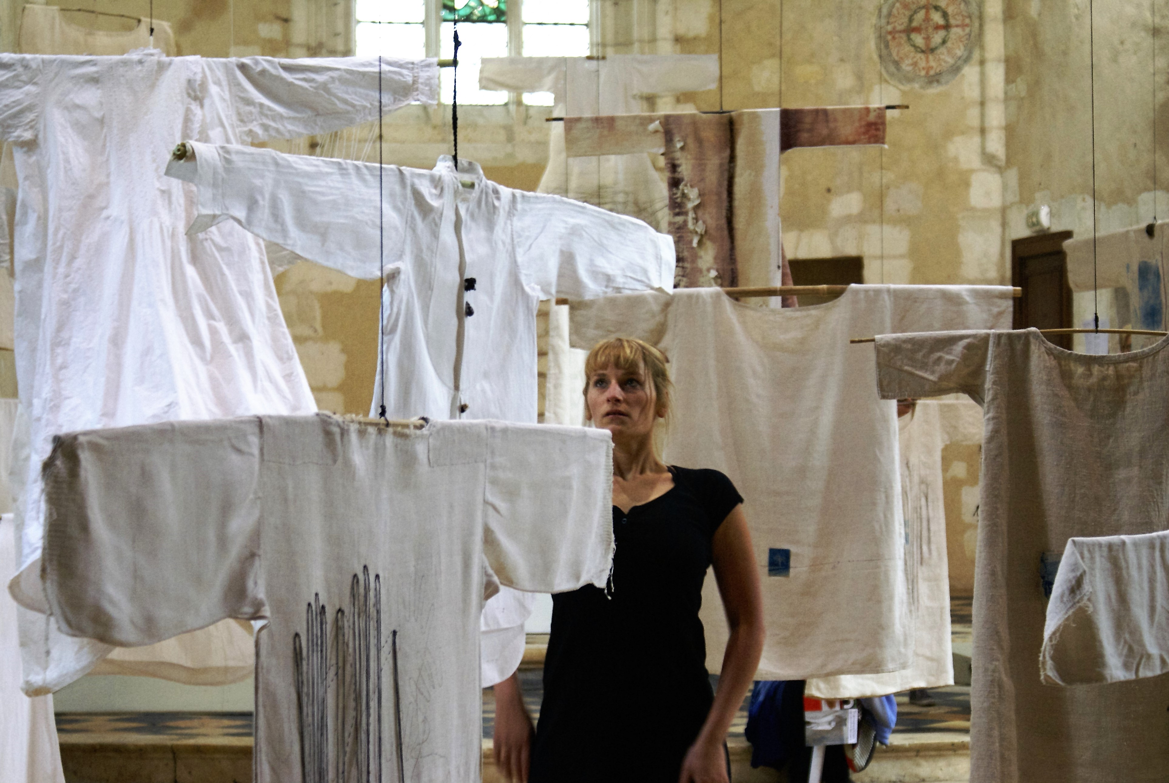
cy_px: 392
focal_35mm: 105
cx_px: 584
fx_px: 3414
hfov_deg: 19.4
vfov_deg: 13.1
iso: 400
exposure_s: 1/40
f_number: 5.6
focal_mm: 70
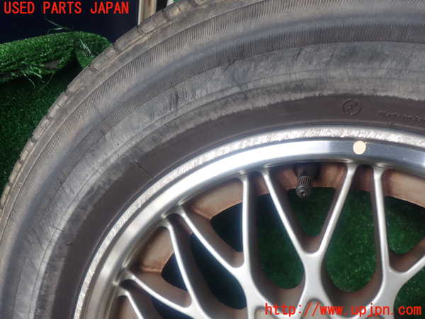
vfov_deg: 46.8
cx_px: 212
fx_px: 368
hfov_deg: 60.0
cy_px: 160
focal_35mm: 30
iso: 125
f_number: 2.3
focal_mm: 5.4
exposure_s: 1/60
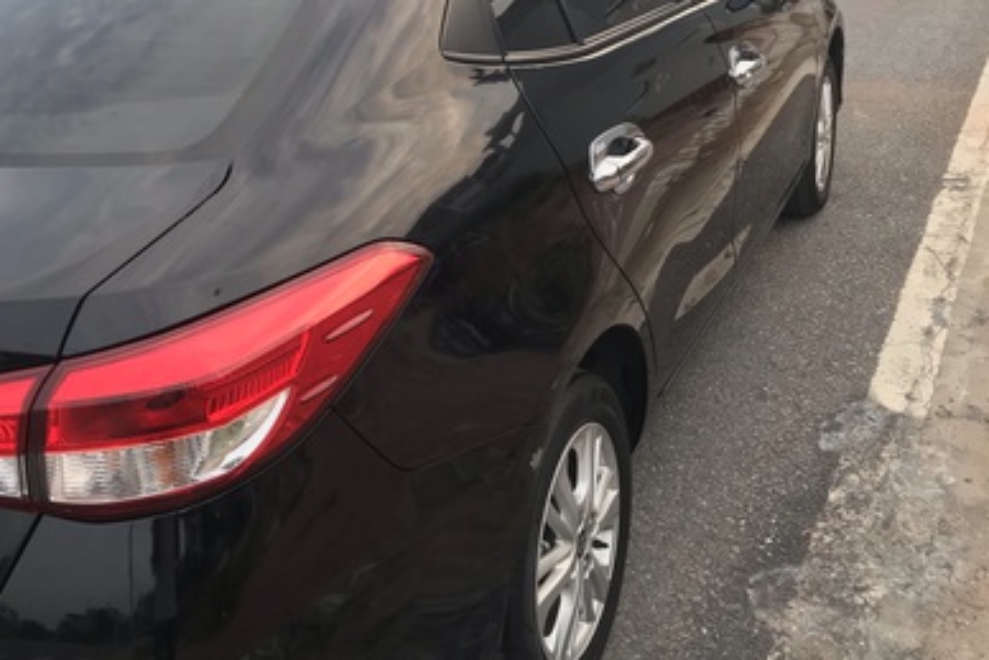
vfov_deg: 43.5
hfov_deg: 61.9
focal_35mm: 30
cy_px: 285
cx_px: 484
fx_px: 824
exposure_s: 1/100
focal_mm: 3.99
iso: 40
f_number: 1.8
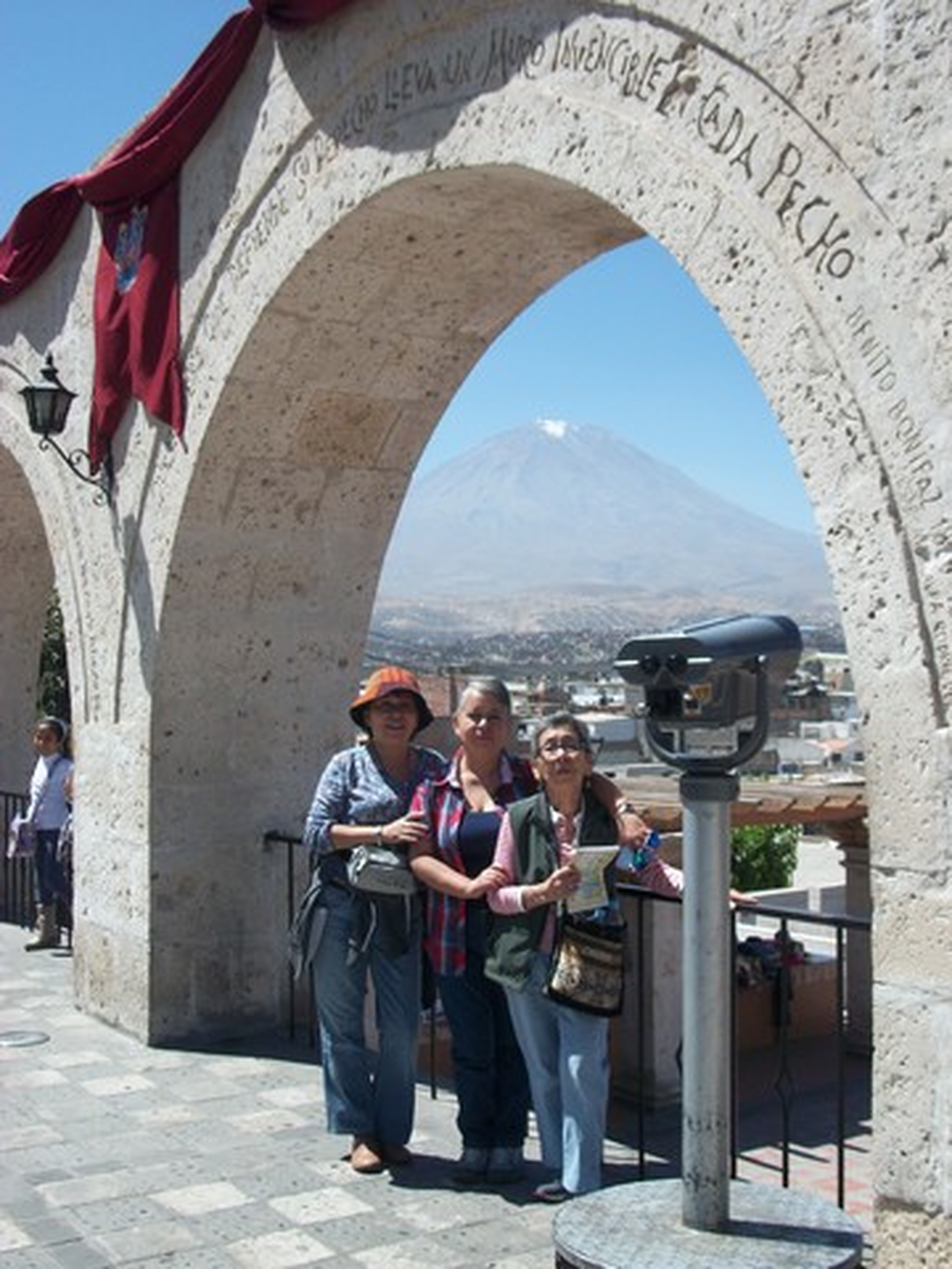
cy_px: 634
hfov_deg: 36.0
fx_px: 1467
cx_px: 476
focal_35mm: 40
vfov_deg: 46.8
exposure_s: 1/160
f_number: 9.9
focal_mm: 7.1
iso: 80
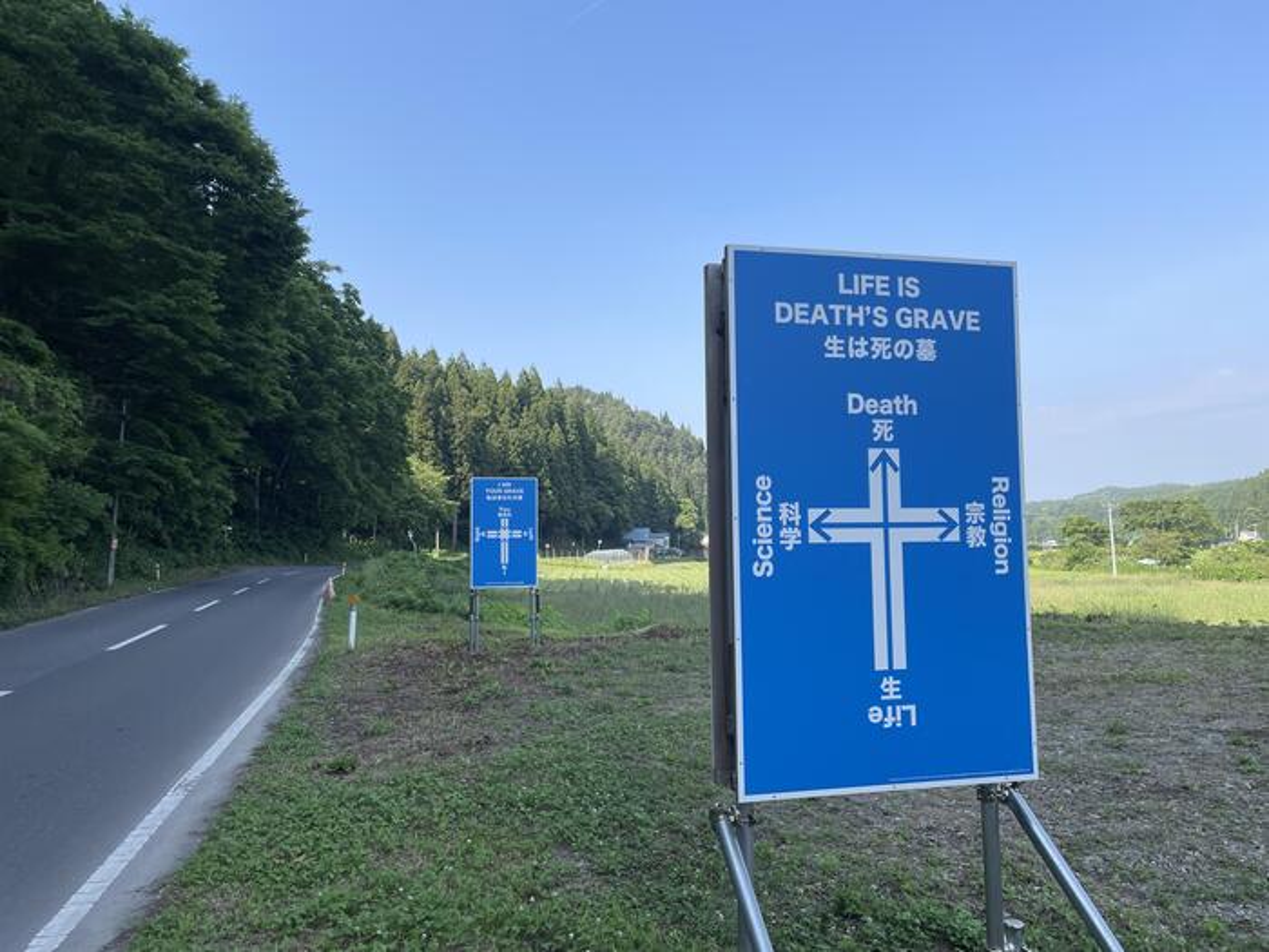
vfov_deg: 53.1
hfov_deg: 67.3
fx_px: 953
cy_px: 476
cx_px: 634
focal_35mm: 26
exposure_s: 1/1642
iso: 32
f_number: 1.6
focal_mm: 4.2
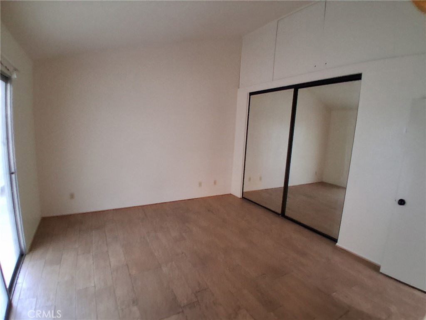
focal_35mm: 17
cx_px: 213
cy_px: 160
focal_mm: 1.4
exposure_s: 1/24
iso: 500
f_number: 2.2
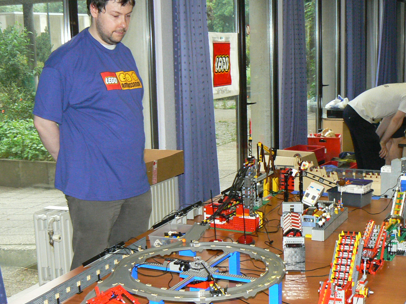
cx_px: 237
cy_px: 187
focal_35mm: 60
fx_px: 704
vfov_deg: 24.4
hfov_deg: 32.1
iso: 200
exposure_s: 1/30
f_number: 2.8
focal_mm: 6.8
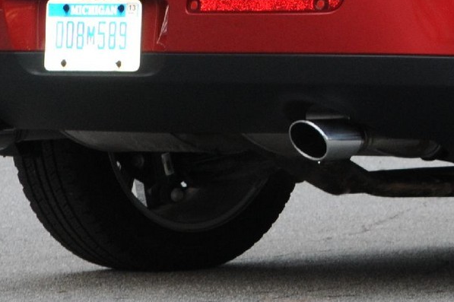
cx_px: 791
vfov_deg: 2.2
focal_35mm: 628
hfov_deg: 3.3
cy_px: -89
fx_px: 7913
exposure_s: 1/60
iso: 500
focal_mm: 100
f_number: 8
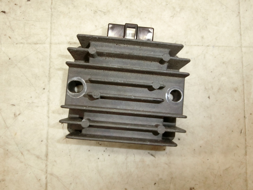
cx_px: 126
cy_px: 95
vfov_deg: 54.9
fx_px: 183
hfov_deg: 69.4
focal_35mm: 25
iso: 400
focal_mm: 4.5
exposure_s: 1/60
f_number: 3.5
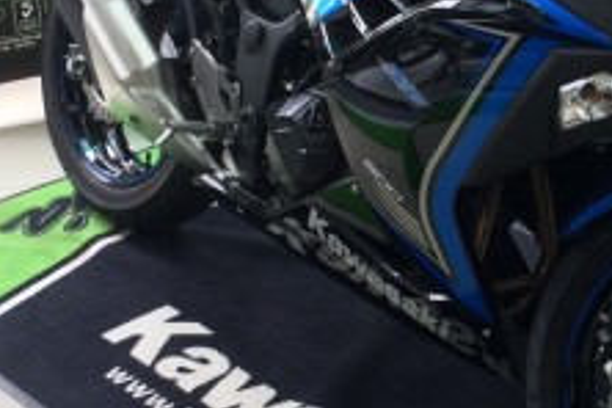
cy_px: 102
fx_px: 1479
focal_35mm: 87
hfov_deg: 23.1
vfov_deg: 15.6
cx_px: 482
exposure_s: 1/33
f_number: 2.2
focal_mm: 4.15
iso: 40
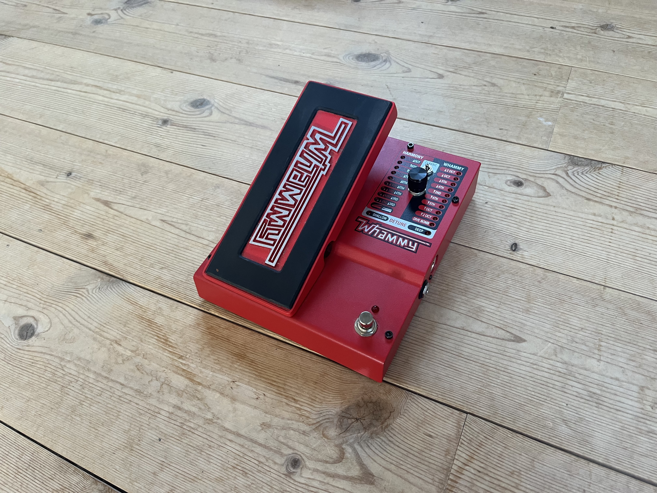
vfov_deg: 53.1
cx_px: 328
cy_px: 246
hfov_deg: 67.3
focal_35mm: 26
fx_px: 493
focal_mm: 5.1
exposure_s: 1/60
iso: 200
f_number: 1.6
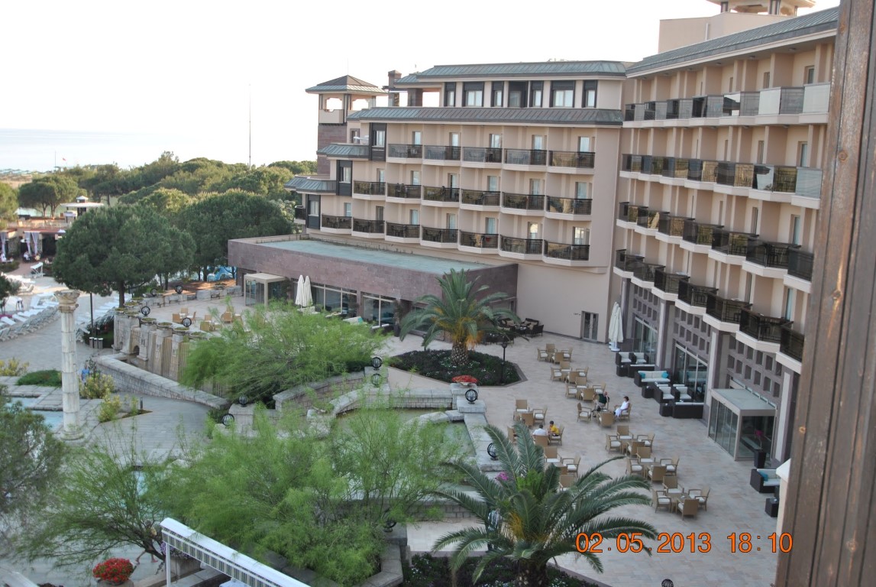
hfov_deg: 53.1
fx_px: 877
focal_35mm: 36
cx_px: 438
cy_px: 294
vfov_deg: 37.0
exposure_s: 1/160
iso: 100
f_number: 4.5
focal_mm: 24
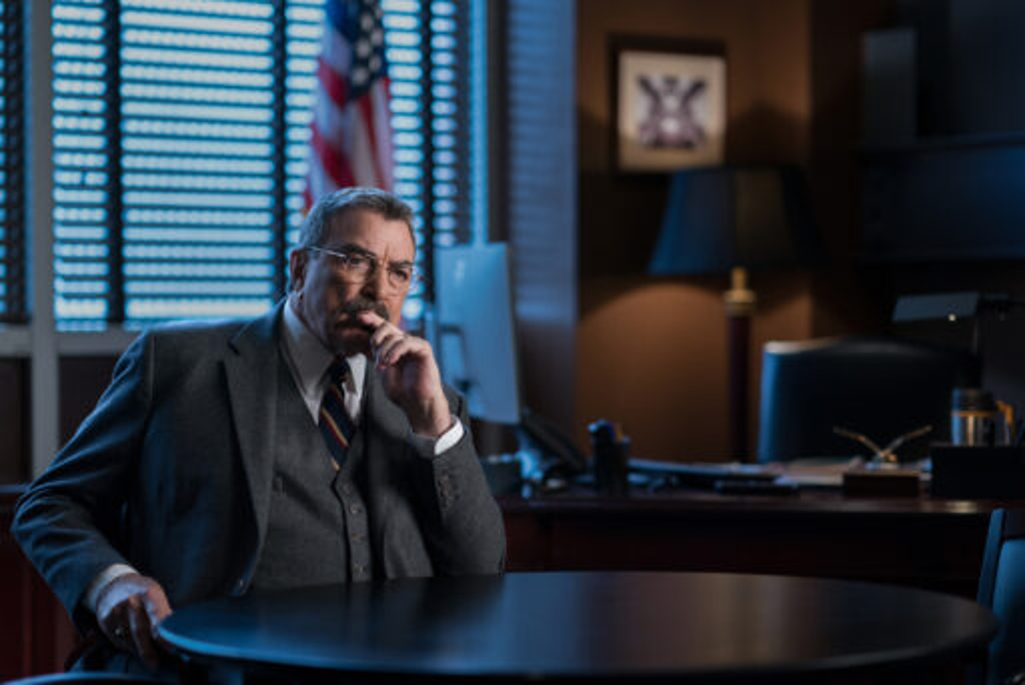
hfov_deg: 23.9
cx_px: 512
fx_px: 2421
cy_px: 342
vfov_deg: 16.1
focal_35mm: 85
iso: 320
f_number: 1.6
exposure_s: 1/200
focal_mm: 85
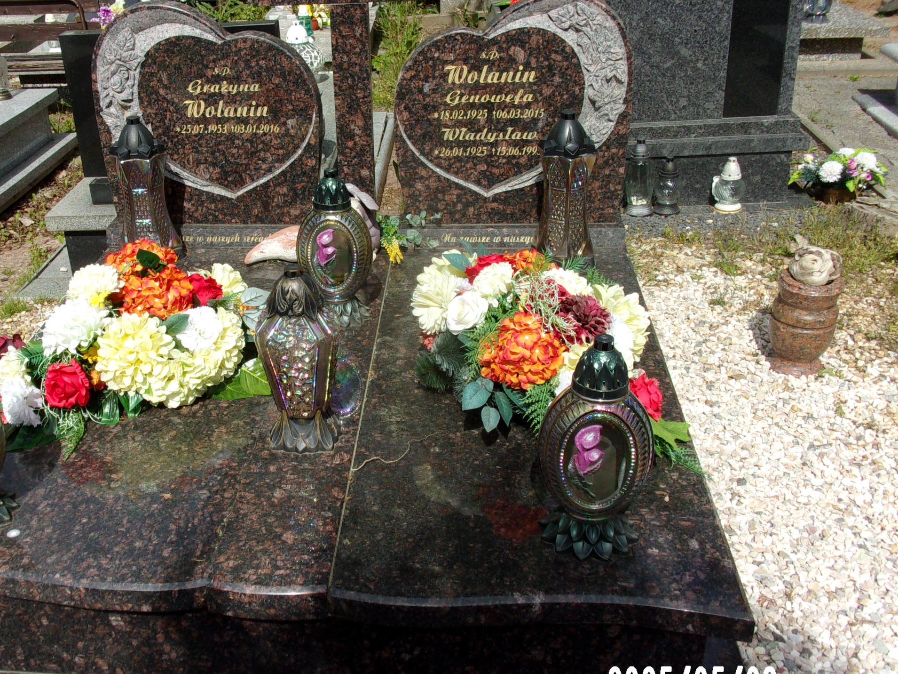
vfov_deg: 37.7
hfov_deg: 48.6
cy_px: 349
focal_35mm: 38
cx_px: 345
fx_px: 986
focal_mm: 5.1
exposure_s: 1/110
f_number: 10.8
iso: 80
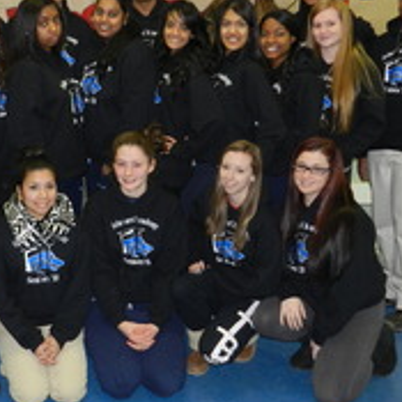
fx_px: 749
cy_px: 179
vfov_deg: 30.0
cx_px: 80
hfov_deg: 29.4
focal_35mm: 57
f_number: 3.5
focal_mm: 4.5
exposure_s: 1/30
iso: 250
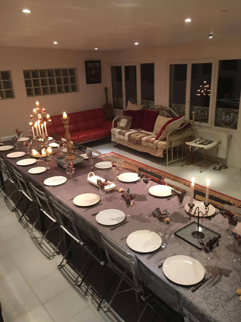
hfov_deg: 48.2
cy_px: 161
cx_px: 120
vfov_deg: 61.7
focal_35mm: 29
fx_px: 269
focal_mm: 4.15
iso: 100
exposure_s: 1/8
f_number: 2.2
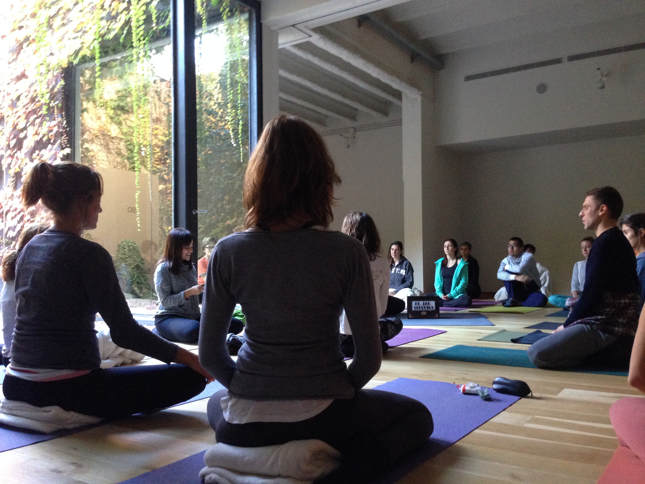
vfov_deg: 42.9
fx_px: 615
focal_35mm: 33
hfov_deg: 55.4
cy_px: 242
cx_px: 322
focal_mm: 4.12
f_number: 2.4
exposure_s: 1/17
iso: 320
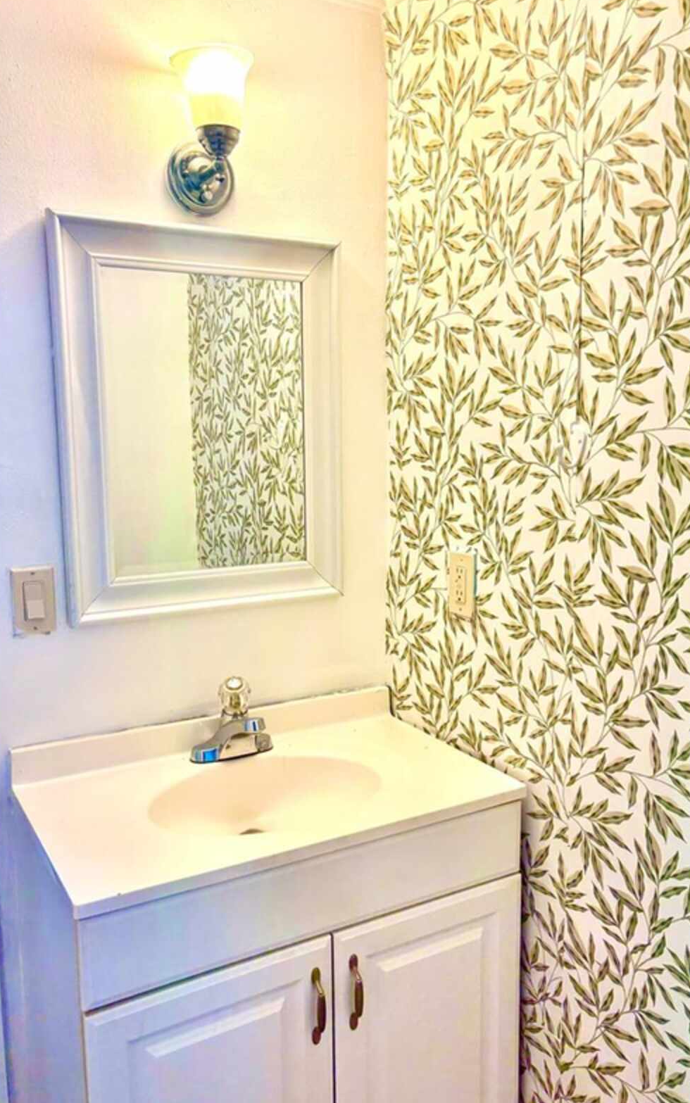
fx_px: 902
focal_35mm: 30
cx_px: 373
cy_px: 567
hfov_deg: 41.8
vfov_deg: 62.9
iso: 80
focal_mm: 5.96
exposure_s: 1/120
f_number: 1.6
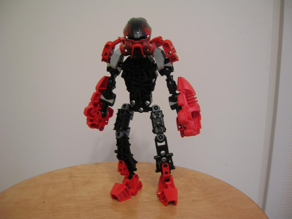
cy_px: 110
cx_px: 146
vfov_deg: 41.7
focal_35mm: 34
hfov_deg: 54.0
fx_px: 287
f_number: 2.9
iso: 63
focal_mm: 5.7
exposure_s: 1/4.1
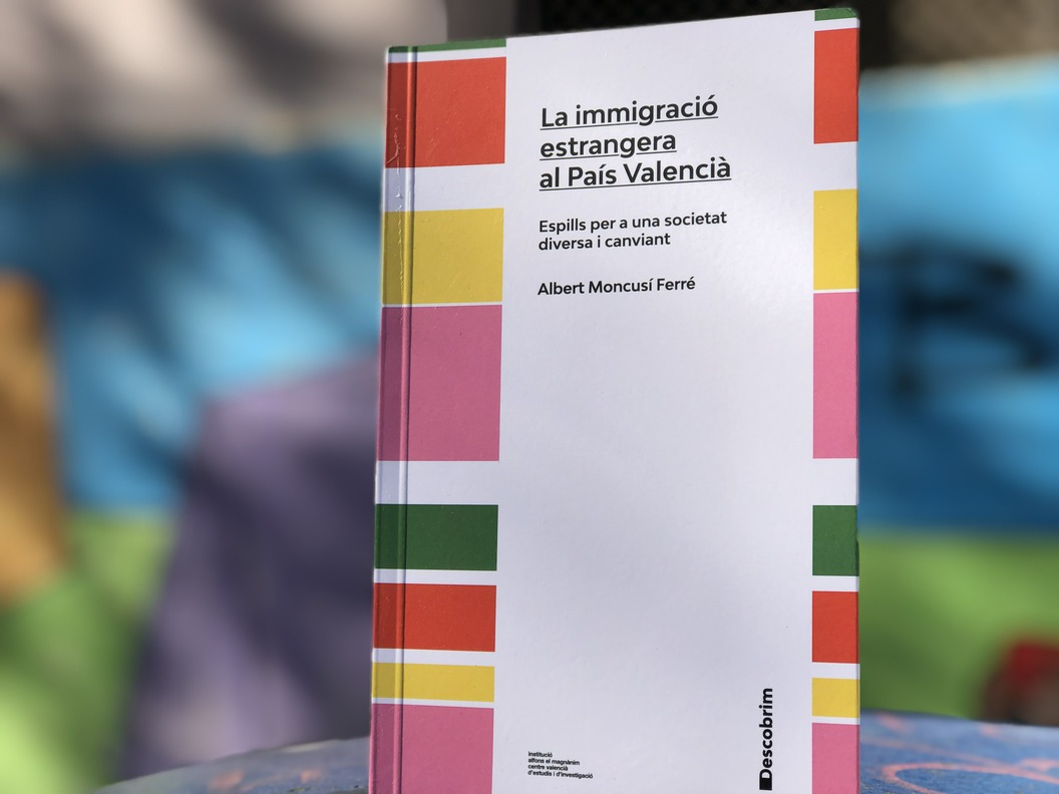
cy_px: 397
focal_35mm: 57
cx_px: 530
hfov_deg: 33.8
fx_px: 1744
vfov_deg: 25.7
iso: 20
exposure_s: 1/378
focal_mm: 6.6
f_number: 2.8
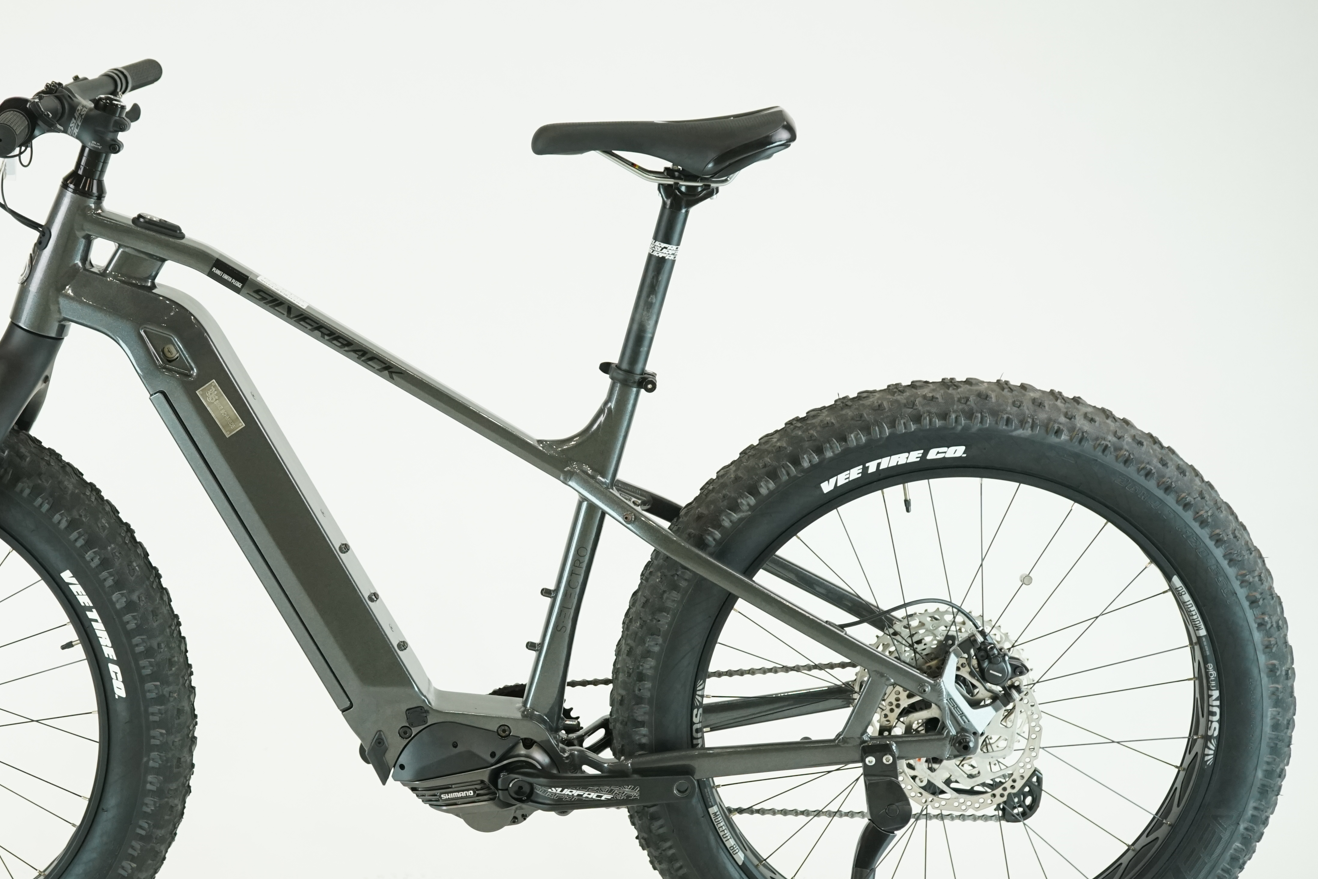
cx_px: 430
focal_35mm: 70
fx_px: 2563
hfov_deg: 28.6
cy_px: 507
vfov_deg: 19.4
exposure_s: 1/200
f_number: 5.6
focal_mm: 51
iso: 1600
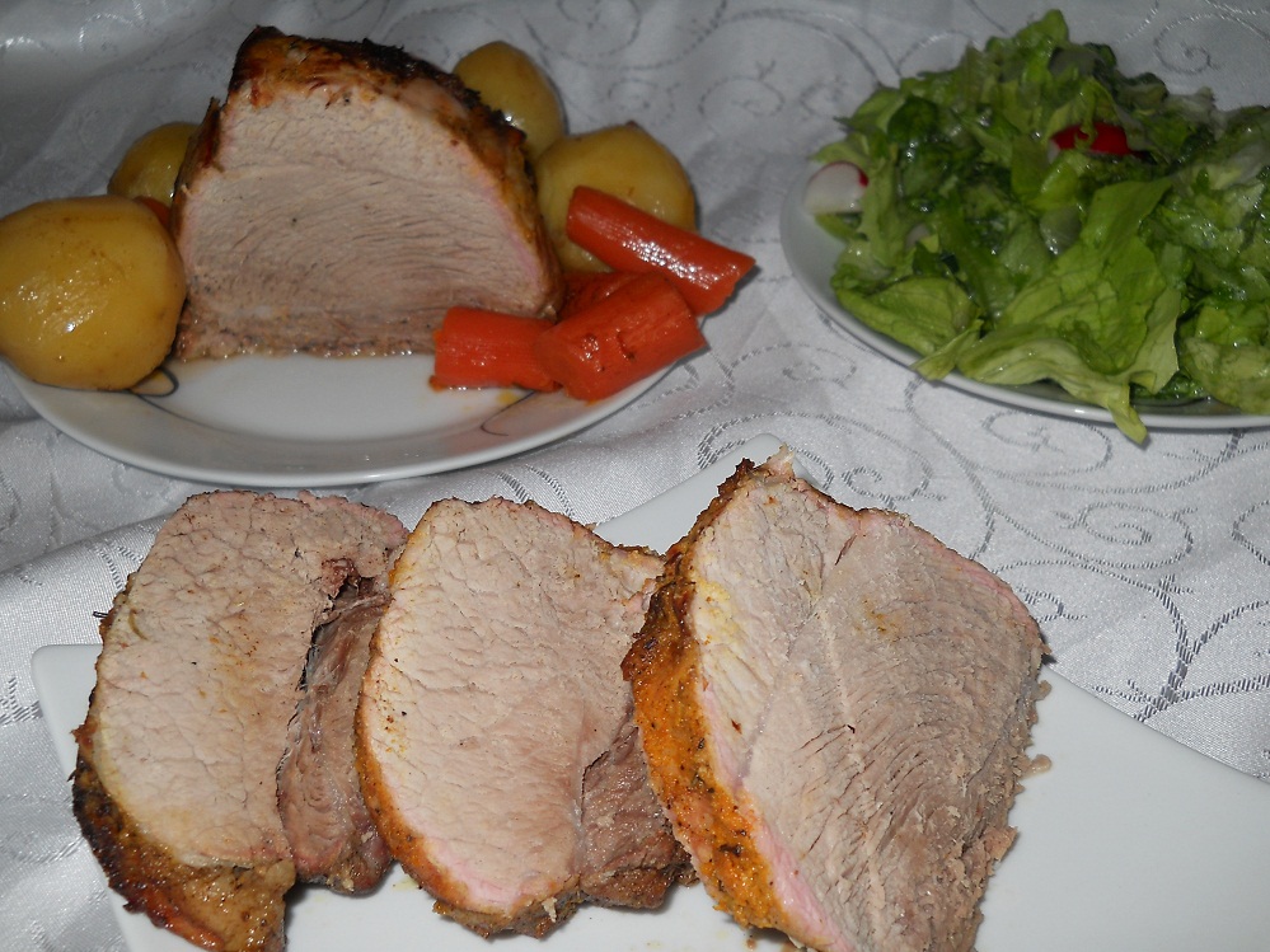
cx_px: 635
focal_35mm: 41
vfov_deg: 35.1
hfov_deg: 45.8
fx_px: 1504
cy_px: 476
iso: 80
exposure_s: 1/30
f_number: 5.5
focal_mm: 6.72
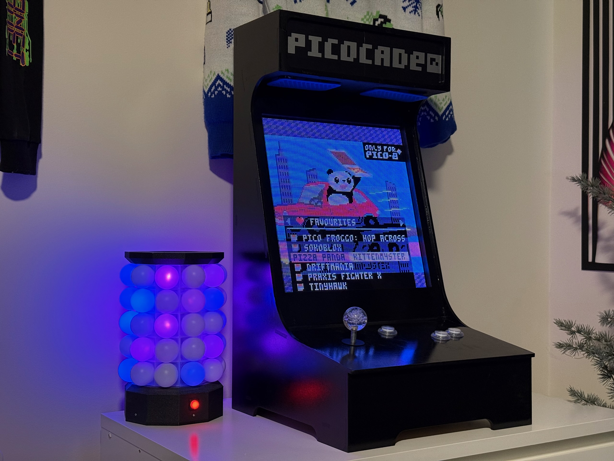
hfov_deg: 39.7
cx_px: 307
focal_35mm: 48
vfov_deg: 30.3
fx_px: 851
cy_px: 230
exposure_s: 1/33
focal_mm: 6.76
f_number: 1.78
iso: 200
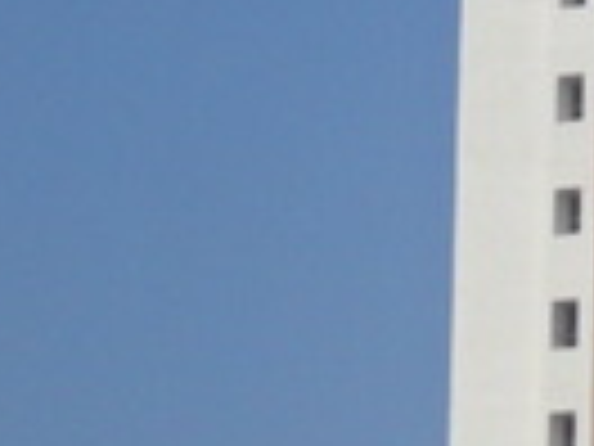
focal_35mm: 359
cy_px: 387
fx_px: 6160
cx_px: 1008
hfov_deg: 5.4
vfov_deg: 4.1
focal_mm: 13.2
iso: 100
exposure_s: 1/250
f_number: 9.8
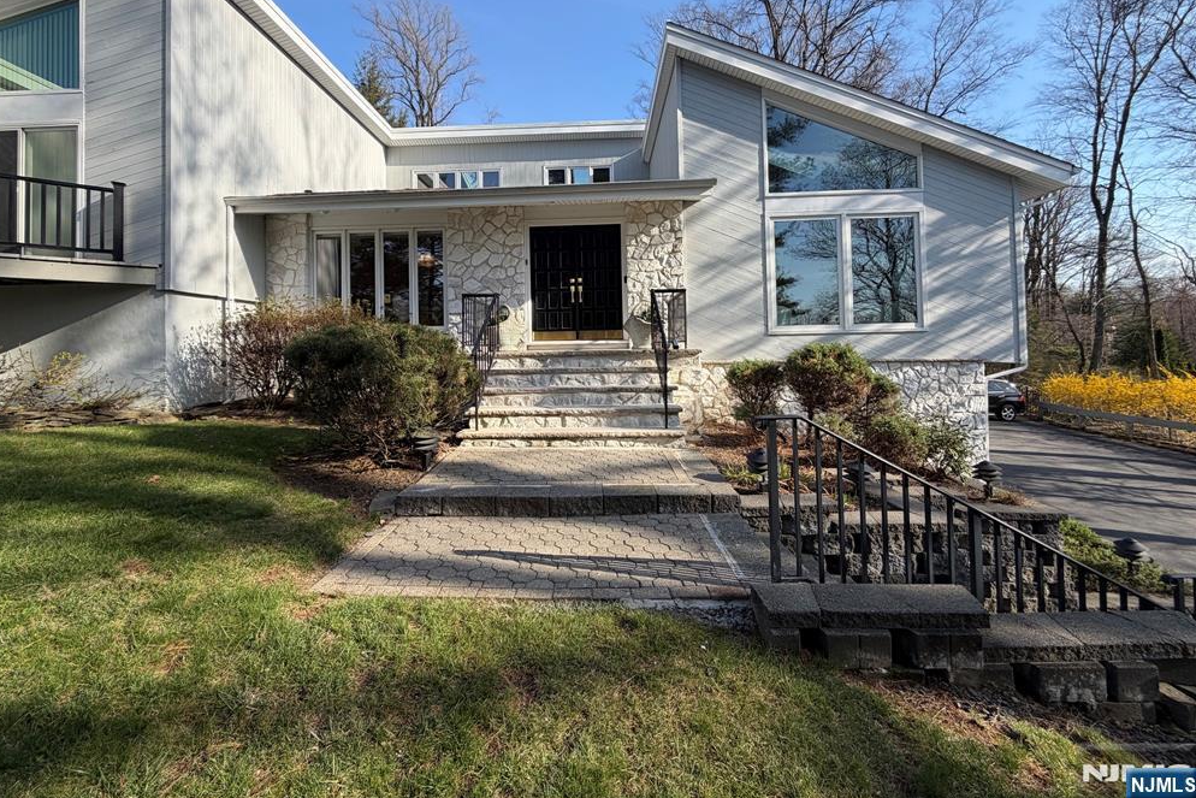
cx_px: 582
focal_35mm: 15
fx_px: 498
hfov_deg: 100.4
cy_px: 339
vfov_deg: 76.9
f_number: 2.2
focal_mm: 2.22
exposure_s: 1/638
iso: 40
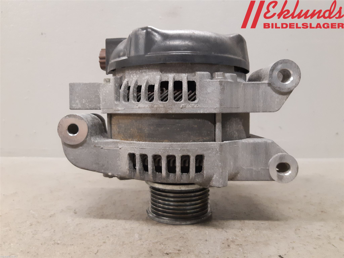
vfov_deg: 53.1
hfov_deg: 67.3
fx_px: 258
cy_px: 129
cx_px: 172
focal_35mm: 26
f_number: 1.7
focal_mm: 3.93
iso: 250
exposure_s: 1/50
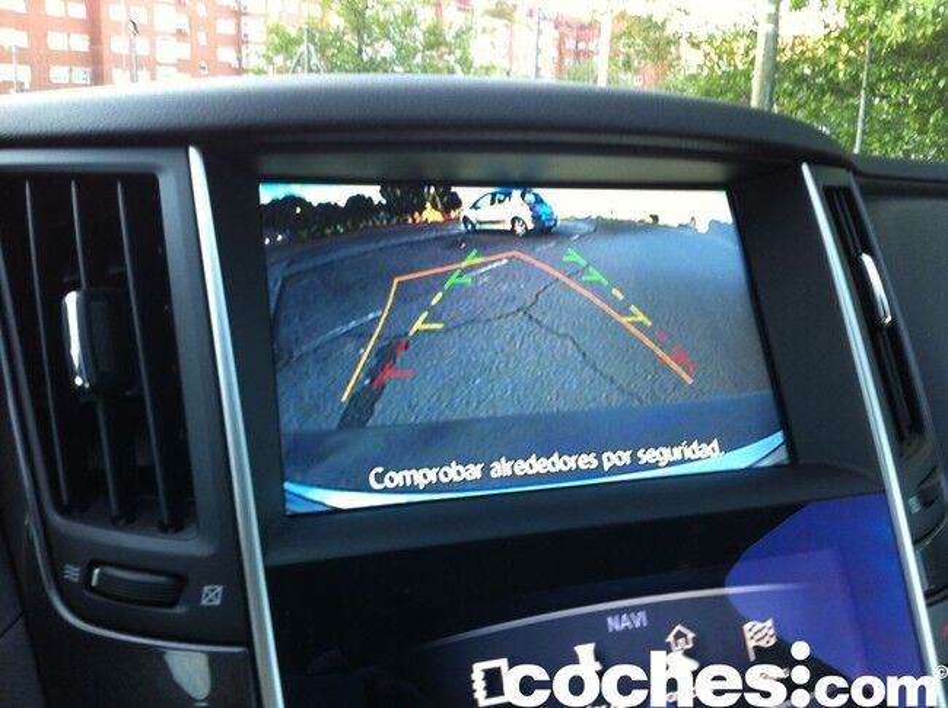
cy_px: 354
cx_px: 474
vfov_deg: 40.6
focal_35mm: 35
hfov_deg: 52.7
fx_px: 957
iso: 80
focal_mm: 3.85
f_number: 2.8
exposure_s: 1/17
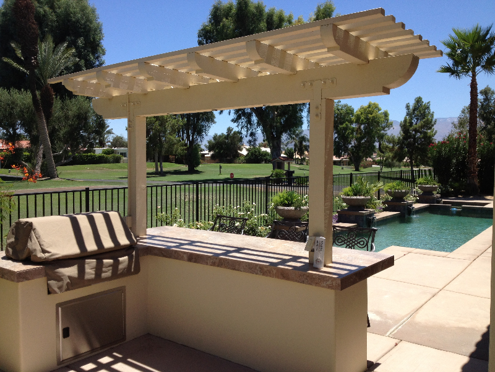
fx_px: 500
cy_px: 186
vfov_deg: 40.7
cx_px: 248
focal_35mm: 35
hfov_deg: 52.6
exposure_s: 1/1783
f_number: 2.4
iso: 64
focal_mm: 4.28
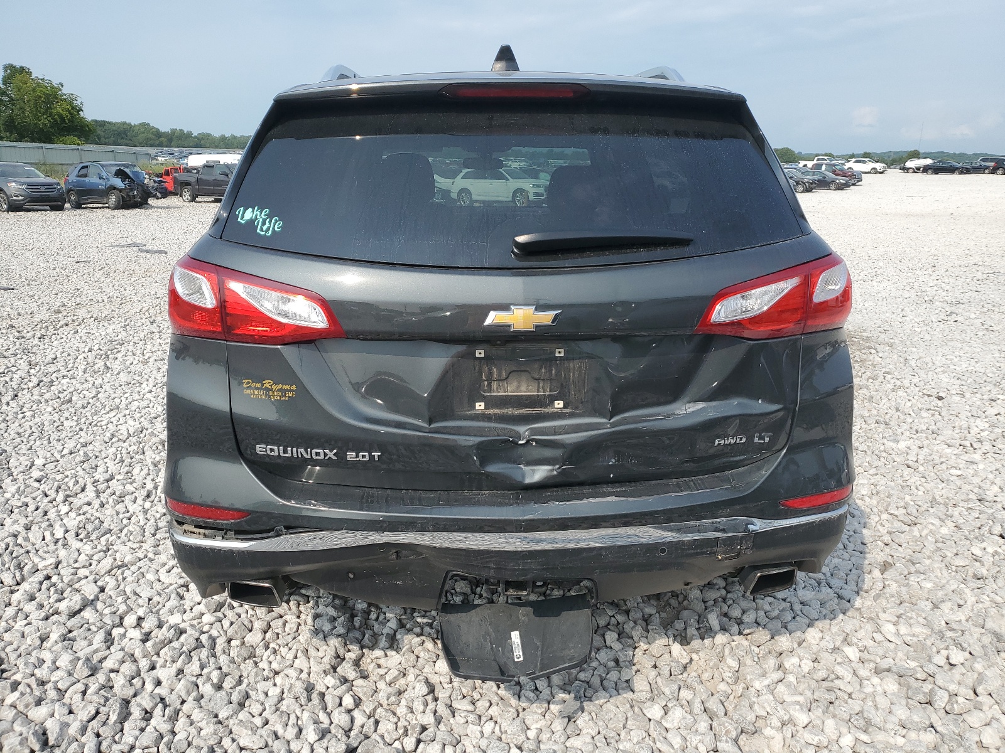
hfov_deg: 67.3
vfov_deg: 53.1
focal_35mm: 26
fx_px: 755
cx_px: 502
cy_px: 376
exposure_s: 1/2500
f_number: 1.5
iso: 50
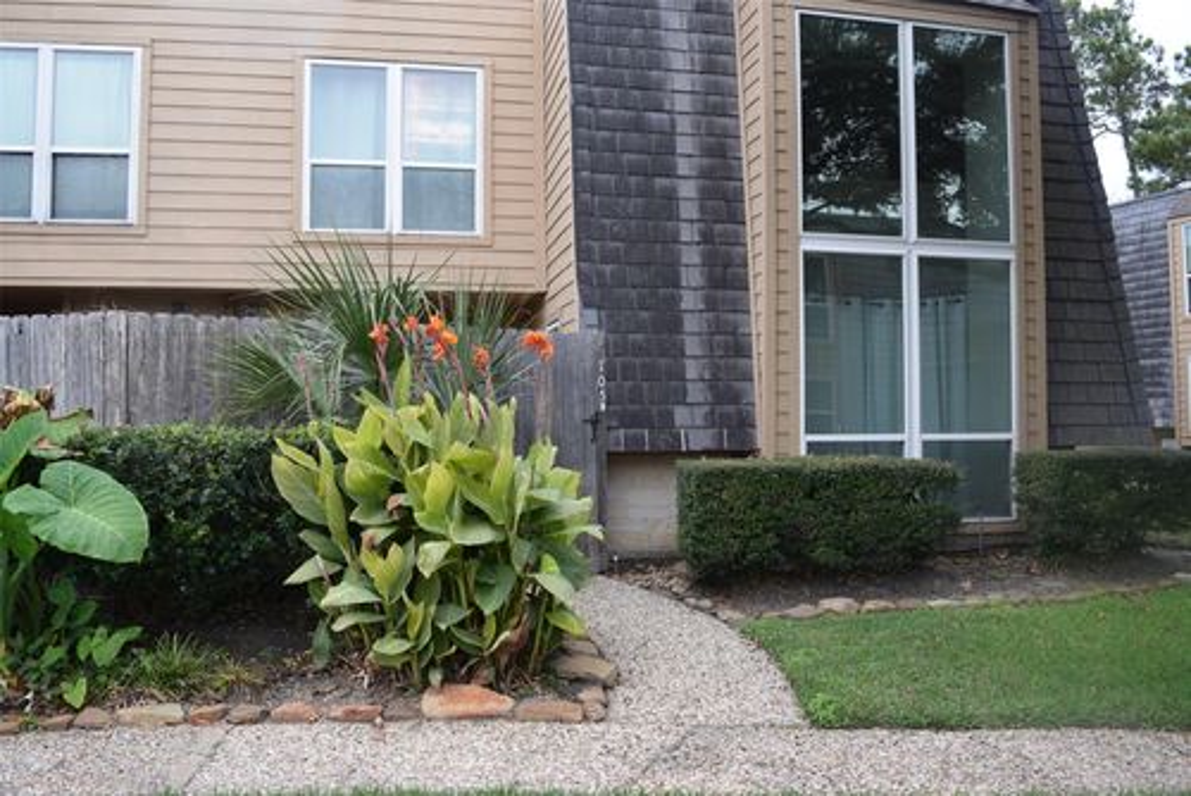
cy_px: 398
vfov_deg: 48.0
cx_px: 596
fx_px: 894
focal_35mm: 27
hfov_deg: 67.4
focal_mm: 18
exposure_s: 1/125
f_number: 5.6
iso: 400
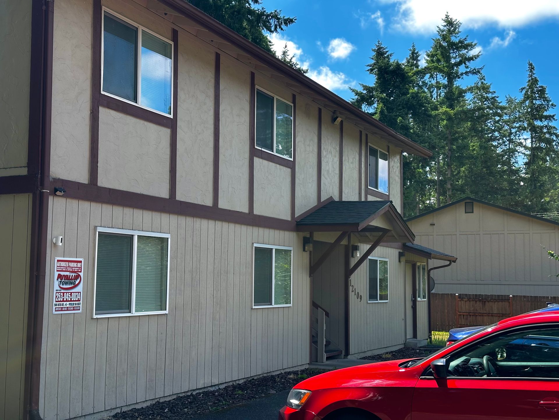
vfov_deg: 30.3
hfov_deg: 39.7
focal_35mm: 48
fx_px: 775
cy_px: 210
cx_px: 280
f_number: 1.78
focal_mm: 6.86
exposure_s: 1/1145
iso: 64
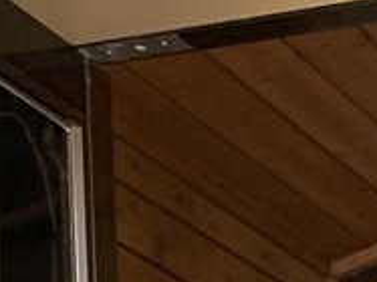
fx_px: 1818
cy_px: 872
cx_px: 804
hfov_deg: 10.6
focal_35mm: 167
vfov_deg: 7.7
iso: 64
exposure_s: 1/50
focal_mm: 4.25
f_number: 1.8
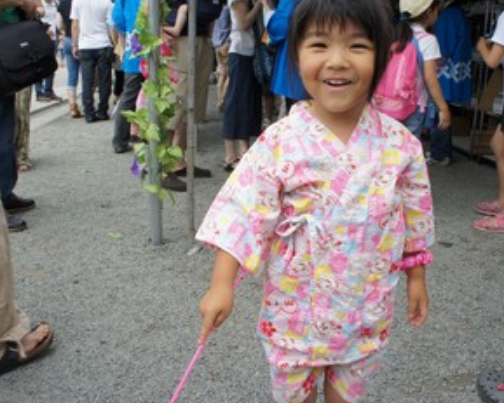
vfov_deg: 42.2
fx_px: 522
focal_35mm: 35
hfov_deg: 51.4
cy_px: 187
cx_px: 281
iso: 200
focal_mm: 18
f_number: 7.1
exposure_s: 1/125
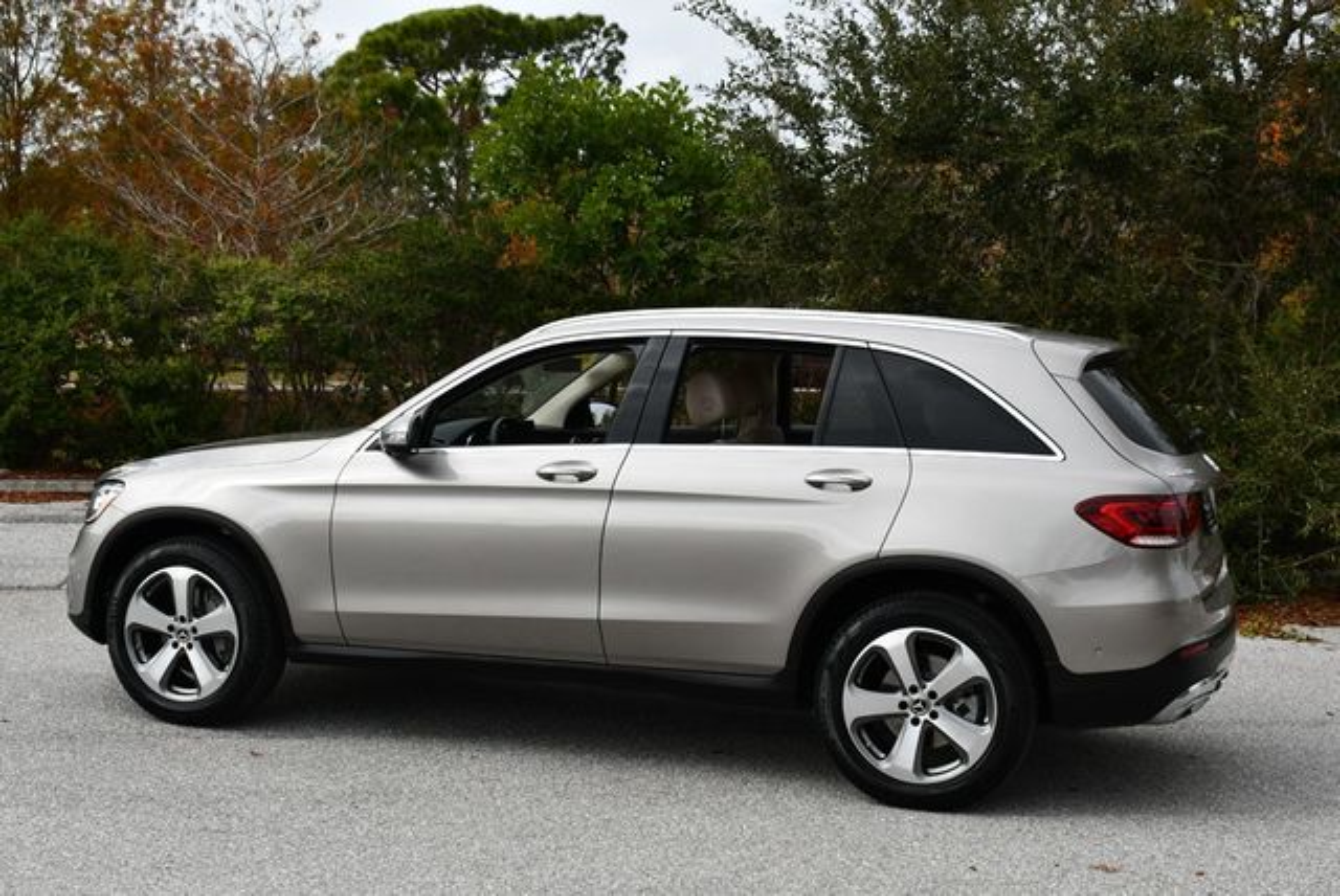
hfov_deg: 39.6
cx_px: 670
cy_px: 448
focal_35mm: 50
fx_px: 1863
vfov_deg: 27.0
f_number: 8
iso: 110
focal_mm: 25
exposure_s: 1/250
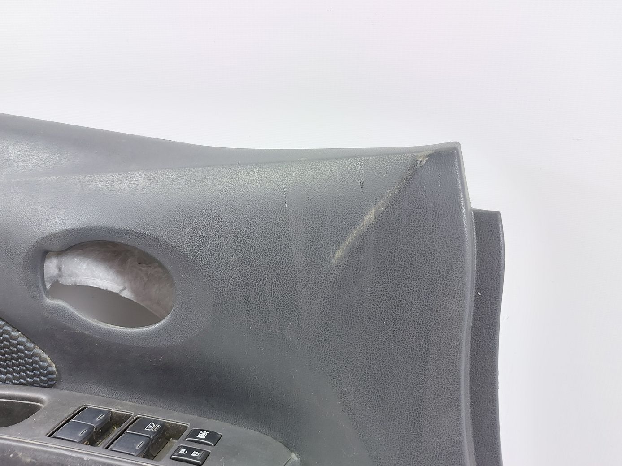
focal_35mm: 24
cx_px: 311
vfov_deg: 56.8
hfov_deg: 71.6
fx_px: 431
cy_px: 233
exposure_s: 1/50
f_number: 1.8
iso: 250
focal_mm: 5.23
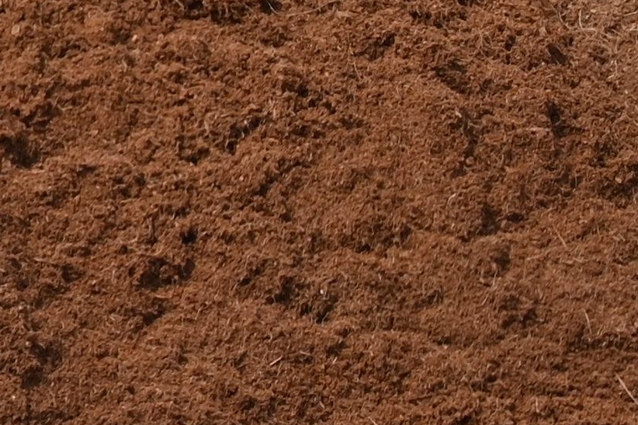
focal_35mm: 515
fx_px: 9121
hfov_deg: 3.9
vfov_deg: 2.7
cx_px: -1287
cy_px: -469
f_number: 10
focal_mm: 70
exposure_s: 1/640
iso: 500
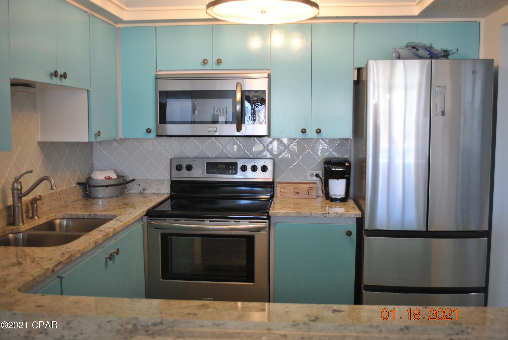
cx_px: 254
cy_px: 170
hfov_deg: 57.2
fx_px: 466
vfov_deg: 40.1
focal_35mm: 33
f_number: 4
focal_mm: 22
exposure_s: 1/30
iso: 280
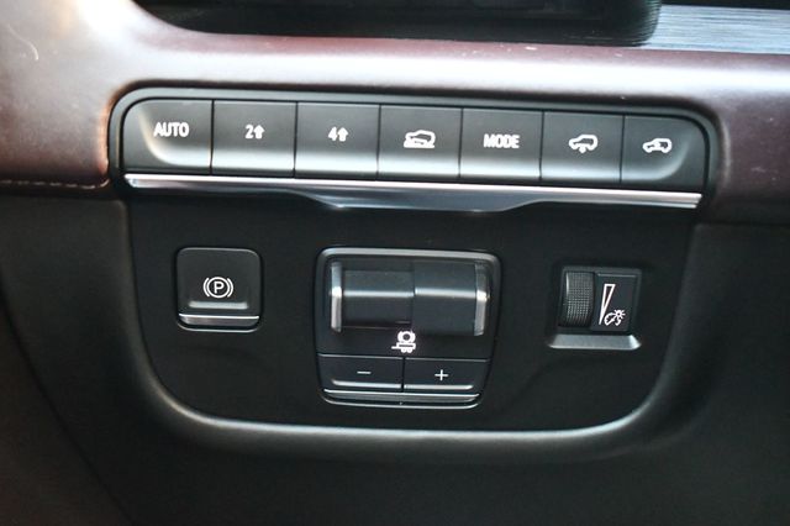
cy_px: 263
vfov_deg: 26.0
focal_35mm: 52
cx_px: 395
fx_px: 1140
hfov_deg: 38.2
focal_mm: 35
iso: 12800
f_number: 4.5
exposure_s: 1/60
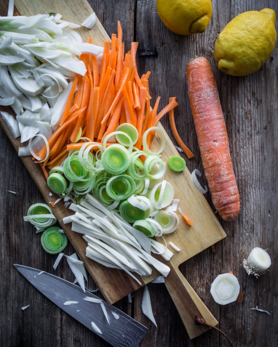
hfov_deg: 28.6
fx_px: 545
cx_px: 141
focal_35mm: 53
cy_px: 181
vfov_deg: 35.4
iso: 200
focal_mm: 25
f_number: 2.5
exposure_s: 1/125
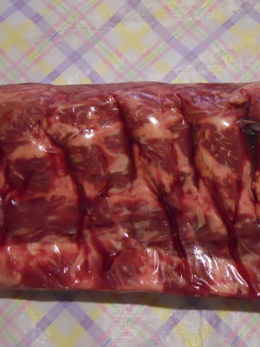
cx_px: 184
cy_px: 173
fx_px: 551
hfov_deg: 26.3
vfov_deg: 34.9
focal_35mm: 55
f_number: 3.2
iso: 800
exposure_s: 1/20
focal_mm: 7.3
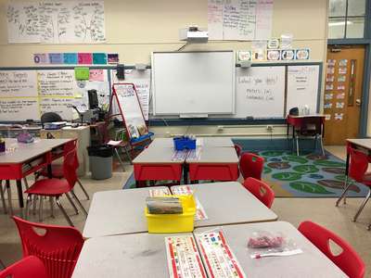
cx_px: 186
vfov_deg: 48.2
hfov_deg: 61.7
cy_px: 139
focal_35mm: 29
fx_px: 311
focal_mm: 4.15
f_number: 2.2
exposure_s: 1/15
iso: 50
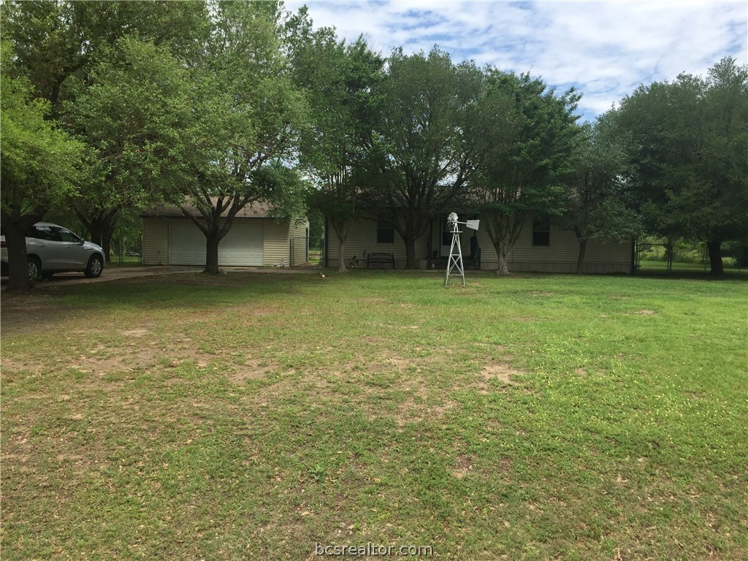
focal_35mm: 29
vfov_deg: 48.2
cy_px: 280
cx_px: 374
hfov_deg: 61.7
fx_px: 627
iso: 32
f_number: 2.2
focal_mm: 4.15
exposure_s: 1/1236
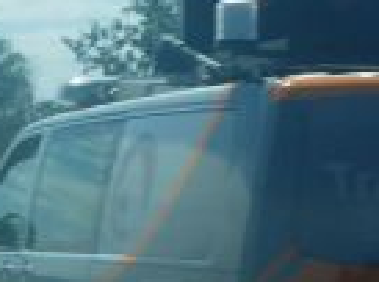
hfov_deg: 11.6
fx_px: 1791
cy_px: 155
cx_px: -174
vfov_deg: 9.0
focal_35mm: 164
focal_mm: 4.9
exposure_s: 1/160
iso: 100
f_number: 10
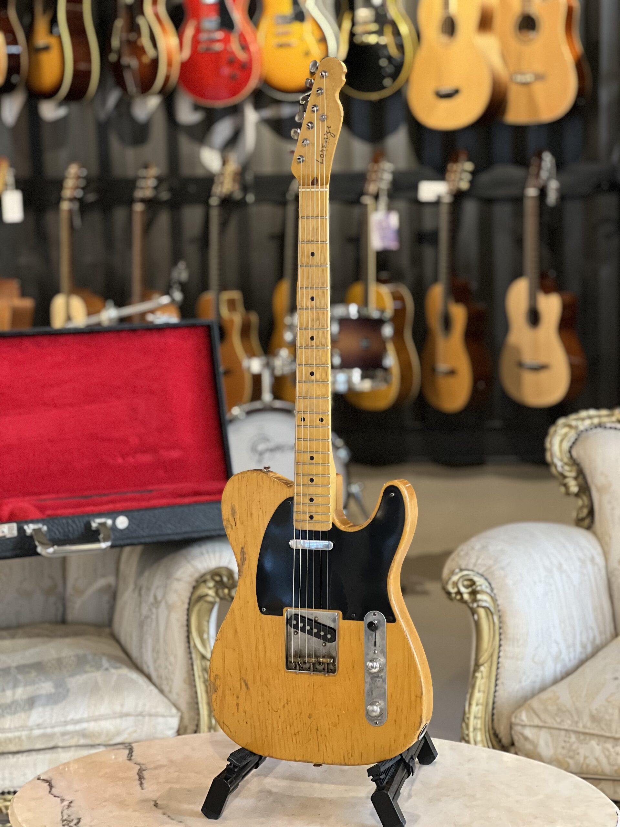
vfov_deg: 25.3
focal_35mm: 77
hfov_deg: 19.1
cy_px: 414
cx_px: 310
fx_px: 1839
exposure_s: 1/14
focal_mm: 9
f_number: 2.8
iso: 400
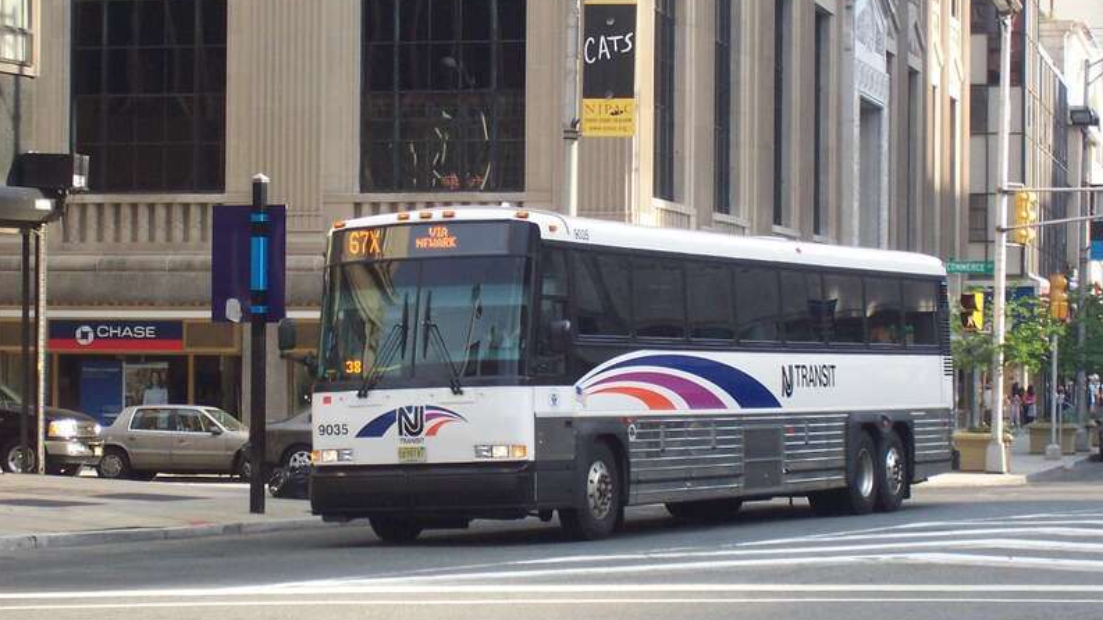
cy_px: 311
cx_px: 549
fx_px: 3568
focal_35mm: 122
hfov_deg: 17.6
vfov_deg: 9.9
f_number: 4.8
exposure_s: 1/250
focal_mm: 16.8
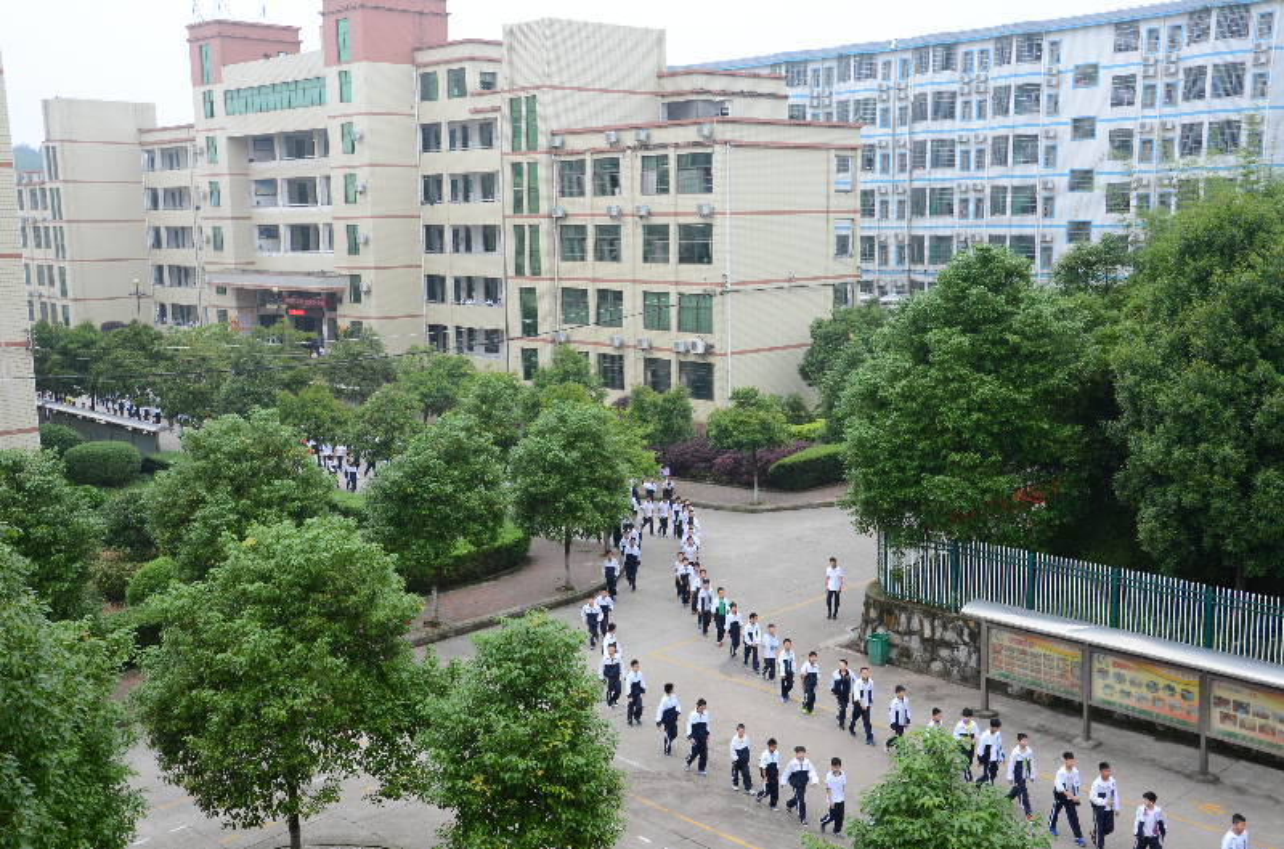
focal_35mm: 39
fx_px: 1387
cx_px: 642
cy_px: 424
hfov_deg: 49.7
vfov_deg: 34.0
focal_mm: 26
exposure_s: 1/160
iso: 800
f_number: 8
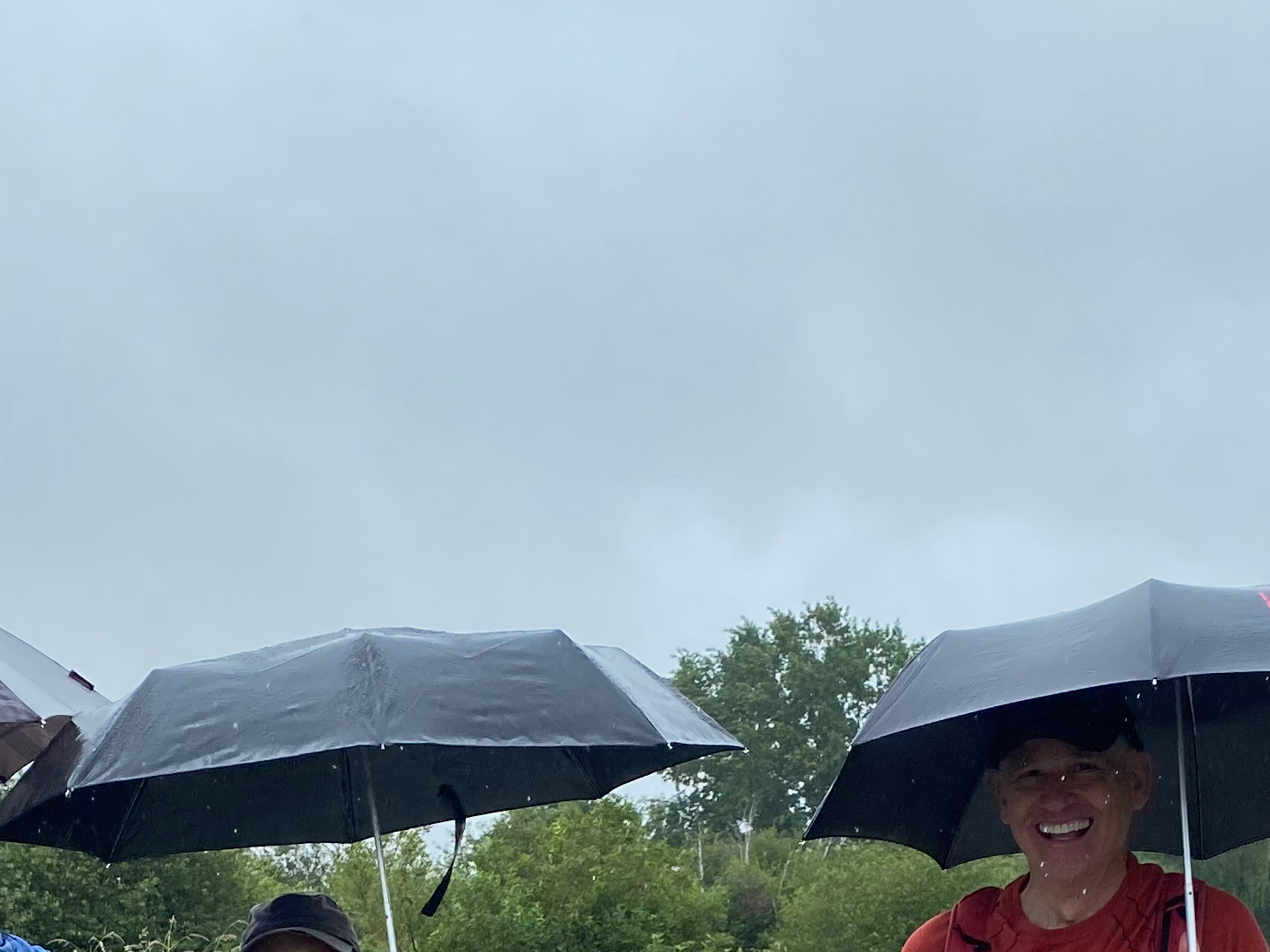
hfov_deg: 27.0
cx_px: 591
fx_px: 2642
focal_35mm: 72
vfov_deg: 19.0
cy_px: 1215
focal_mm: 4.25
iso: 32
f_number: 1.8
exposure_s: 1/585
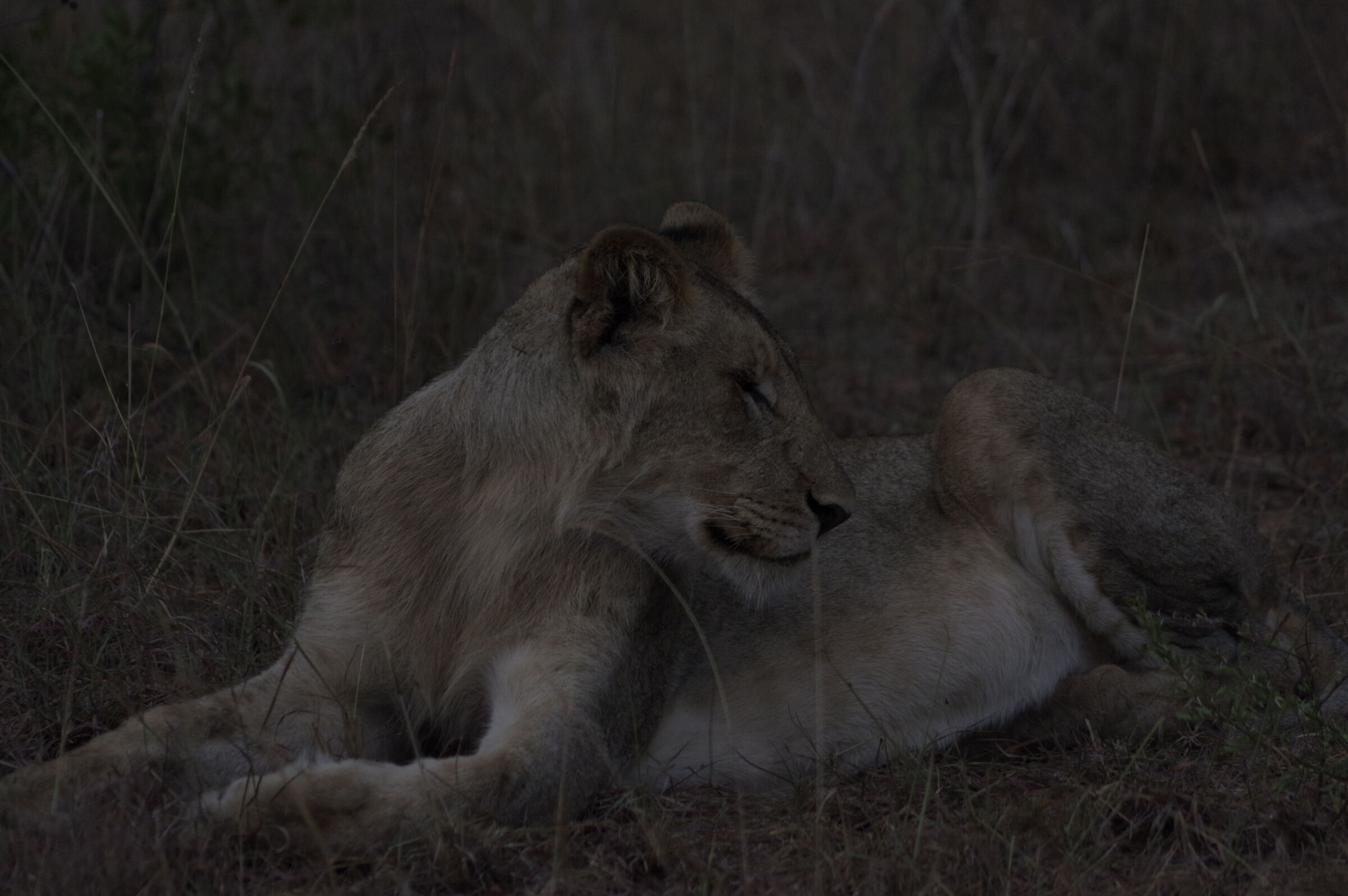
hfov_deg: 6.0
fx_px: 12907
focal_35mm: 345
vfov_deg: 4.0
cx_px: 674
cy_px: 448
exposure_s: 1/1000
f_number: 5.6
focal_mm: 230
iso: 800
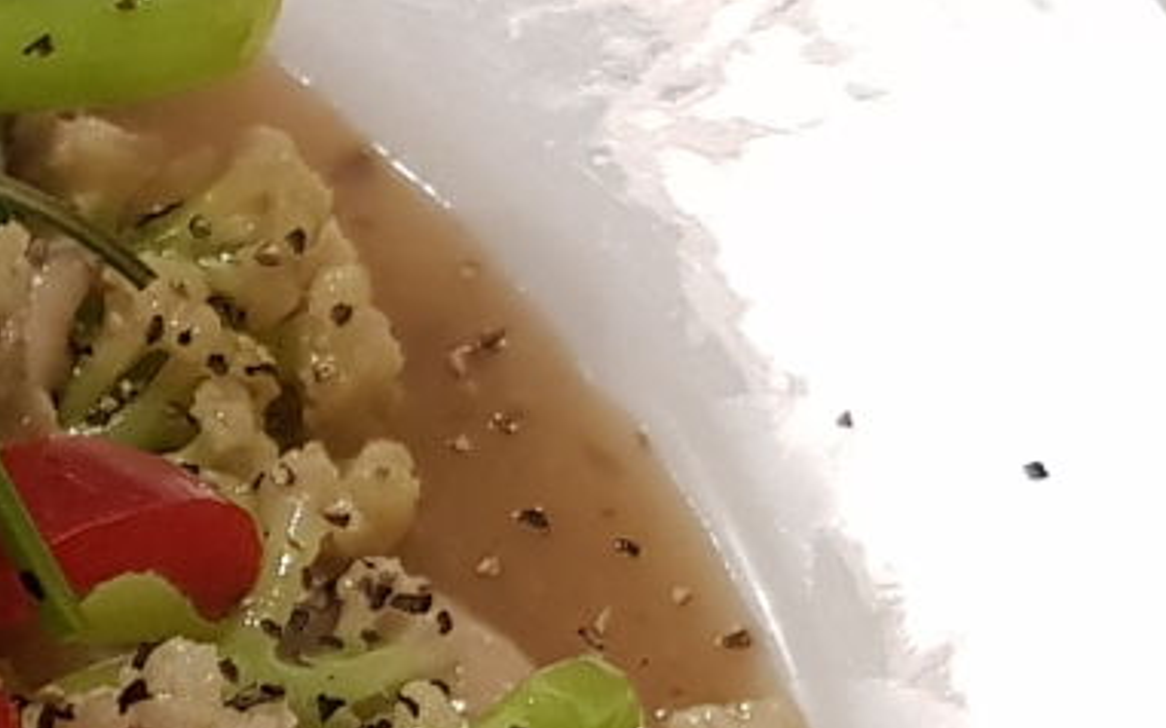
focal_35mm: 139
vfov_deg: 9.1
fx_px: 4416
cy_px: 1217
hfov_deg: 13.9
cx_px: -695
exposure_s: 1/33
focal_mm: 4.2
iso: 200
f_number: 1.7
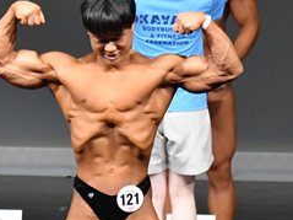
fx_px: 7115
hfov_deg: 2.4
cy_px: 229
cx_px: -23
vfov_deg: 1.8
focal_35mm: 841
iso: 5000
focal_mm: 180
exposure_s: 1/400
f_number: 5.6
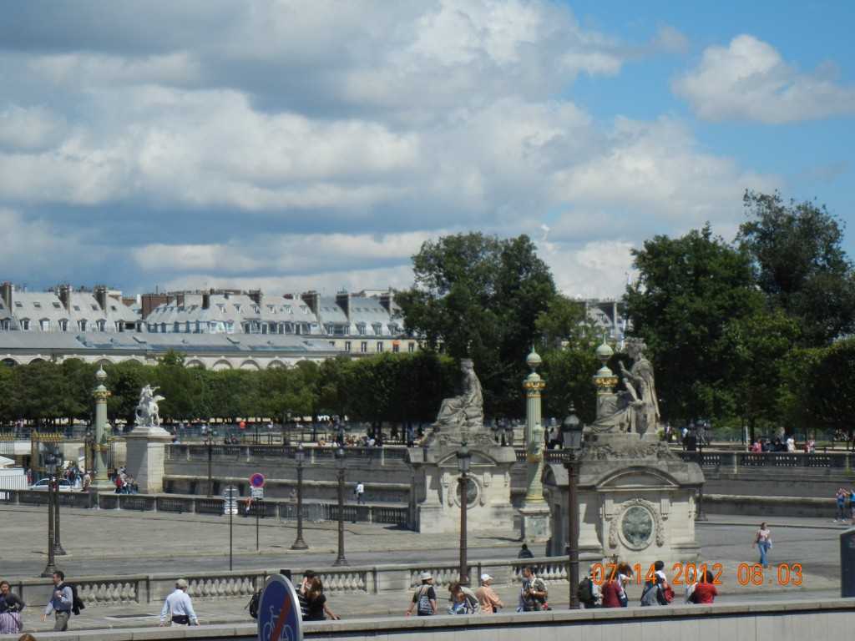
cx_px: 428
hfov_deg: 19.3
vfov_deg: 14.5
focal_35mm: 102
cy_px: 320
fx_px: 2519
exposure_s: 1/436
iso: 160
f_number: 9
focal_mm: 18.3
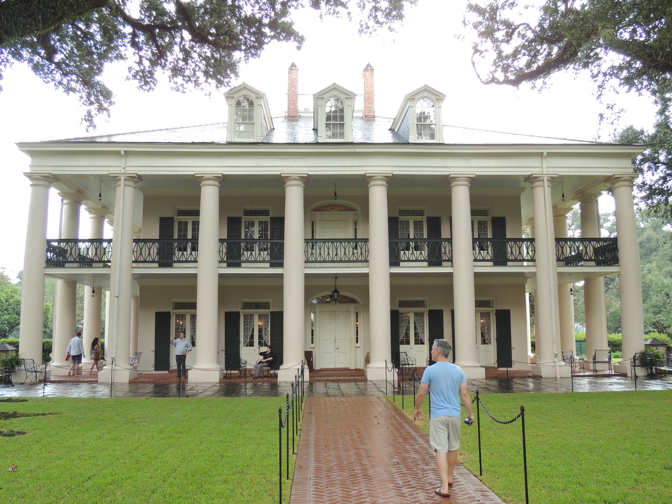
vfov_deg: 42.9
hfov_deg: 55.4
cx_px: 336
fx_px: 641
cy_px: 252
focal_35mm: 33
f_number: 3.2
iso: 100
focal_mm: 5.8
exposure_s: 1/50
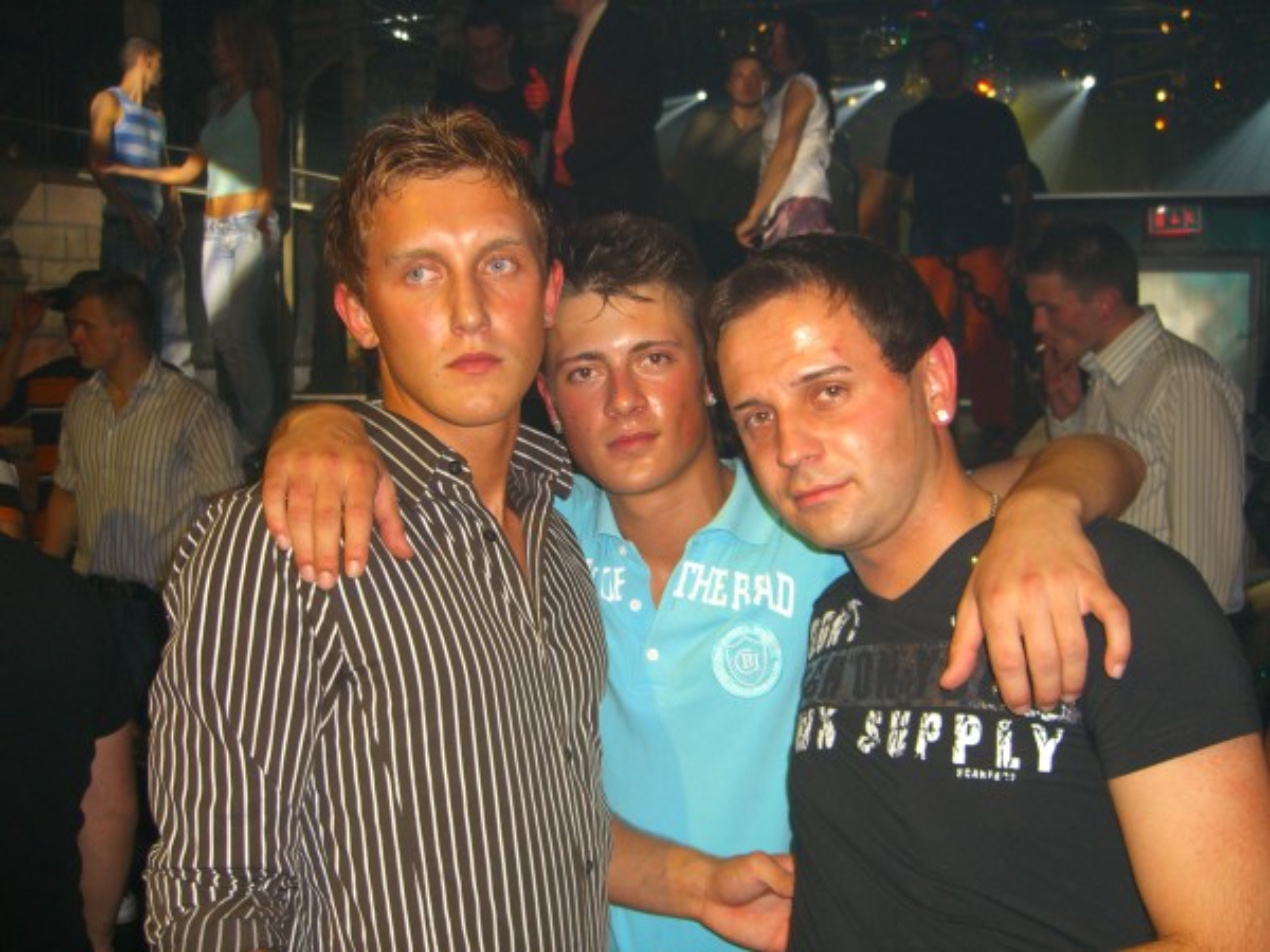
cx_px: 635
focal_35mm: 38
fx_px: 1394
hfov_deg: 49.0
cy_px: 476
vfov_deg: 37.7
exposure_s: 1/60
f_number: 2.8
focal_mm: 7.9
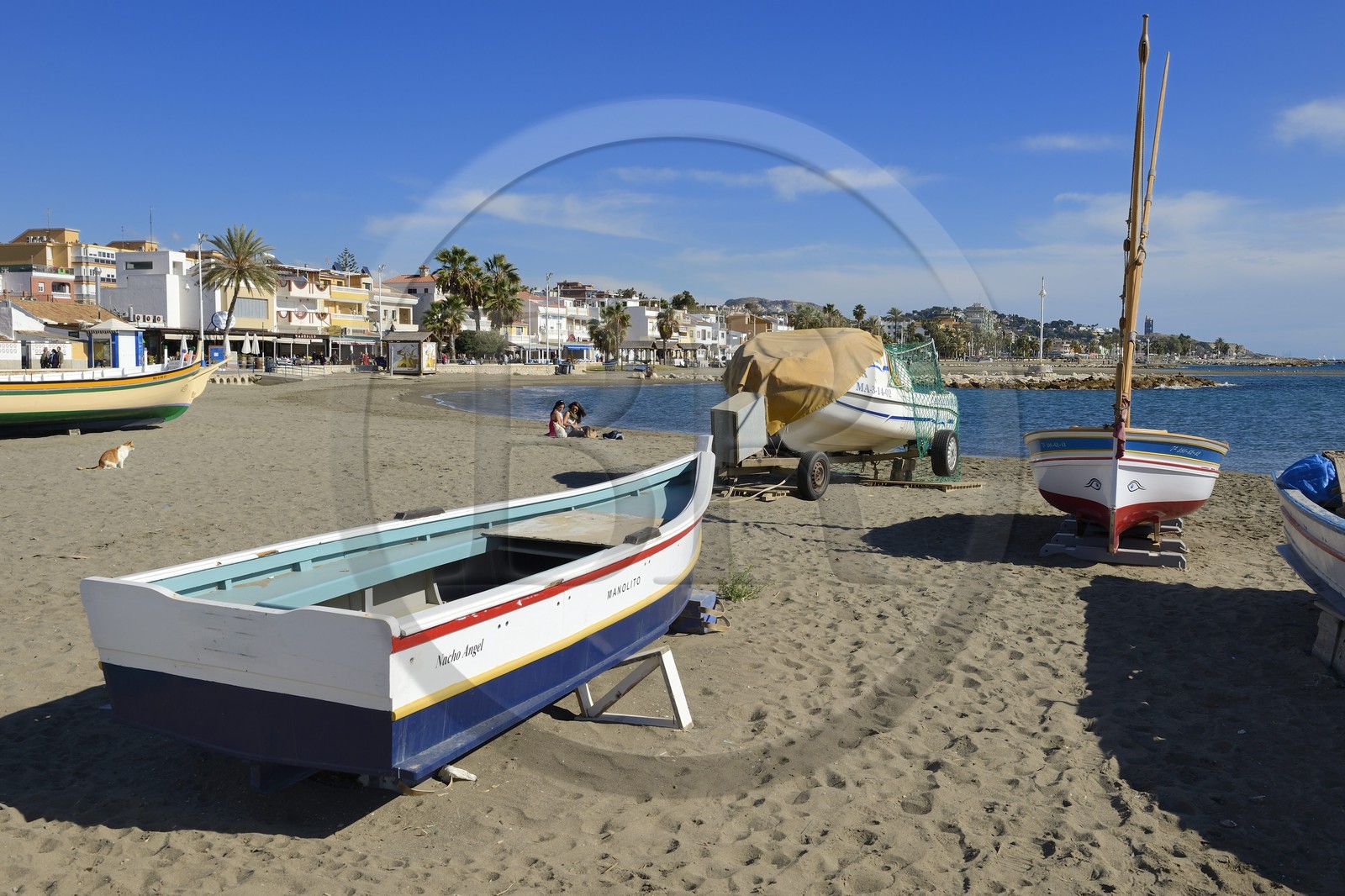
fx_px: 1195
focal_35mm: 32
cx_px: 672
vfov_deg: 41.1
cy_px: 448
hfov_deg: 58.7
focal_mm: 32
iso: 100
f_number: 10
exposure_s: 1/250
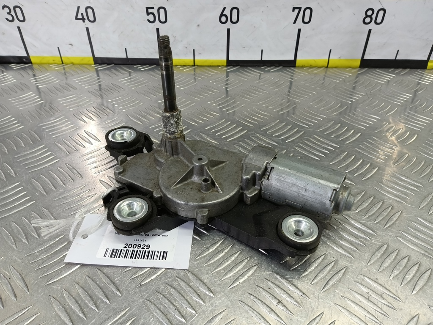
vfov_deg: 58.9
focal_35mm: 23
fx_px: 288
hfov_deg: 73.9
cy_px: 162
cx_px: 216
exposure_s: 1/50
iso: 120
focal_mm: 4.11
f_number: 1.6
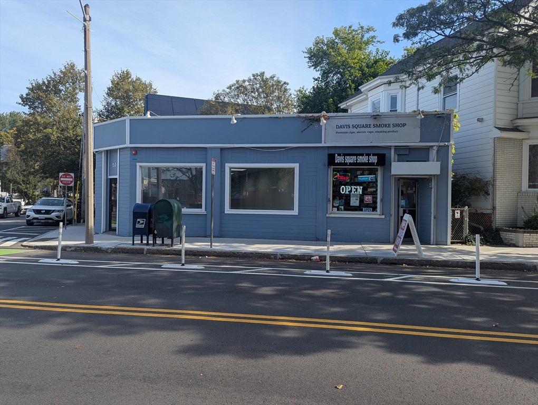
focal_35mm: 24
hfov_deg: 71.5
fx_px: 374
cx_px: 269
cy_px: 202
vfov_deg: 56.9
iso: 45
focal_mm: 6.81
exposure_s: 1/1471
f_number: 1.85
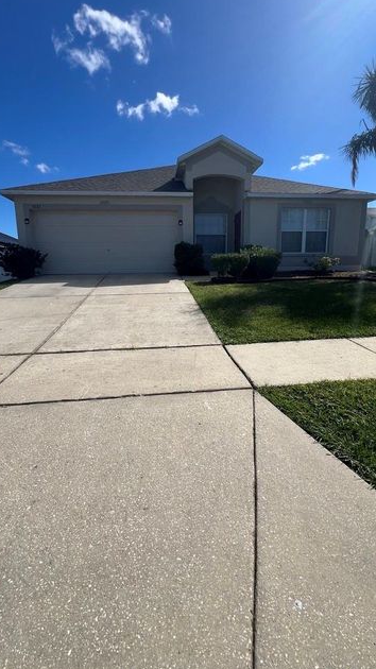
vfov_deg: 103.0
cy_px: 323
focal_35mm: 15
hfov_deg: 70.5
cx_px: 183
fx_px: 266
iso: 32
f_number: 1.8
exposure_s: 1/2370
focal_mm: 1.57
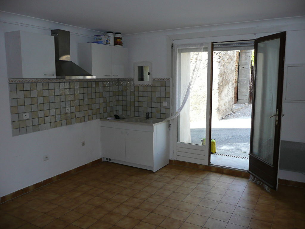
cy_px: 114
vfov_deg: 49.7
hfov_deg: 63.4
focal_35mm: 28
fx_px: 247
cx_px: 152
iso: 100
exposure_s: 1/80
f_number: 3.3
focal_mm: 4.6
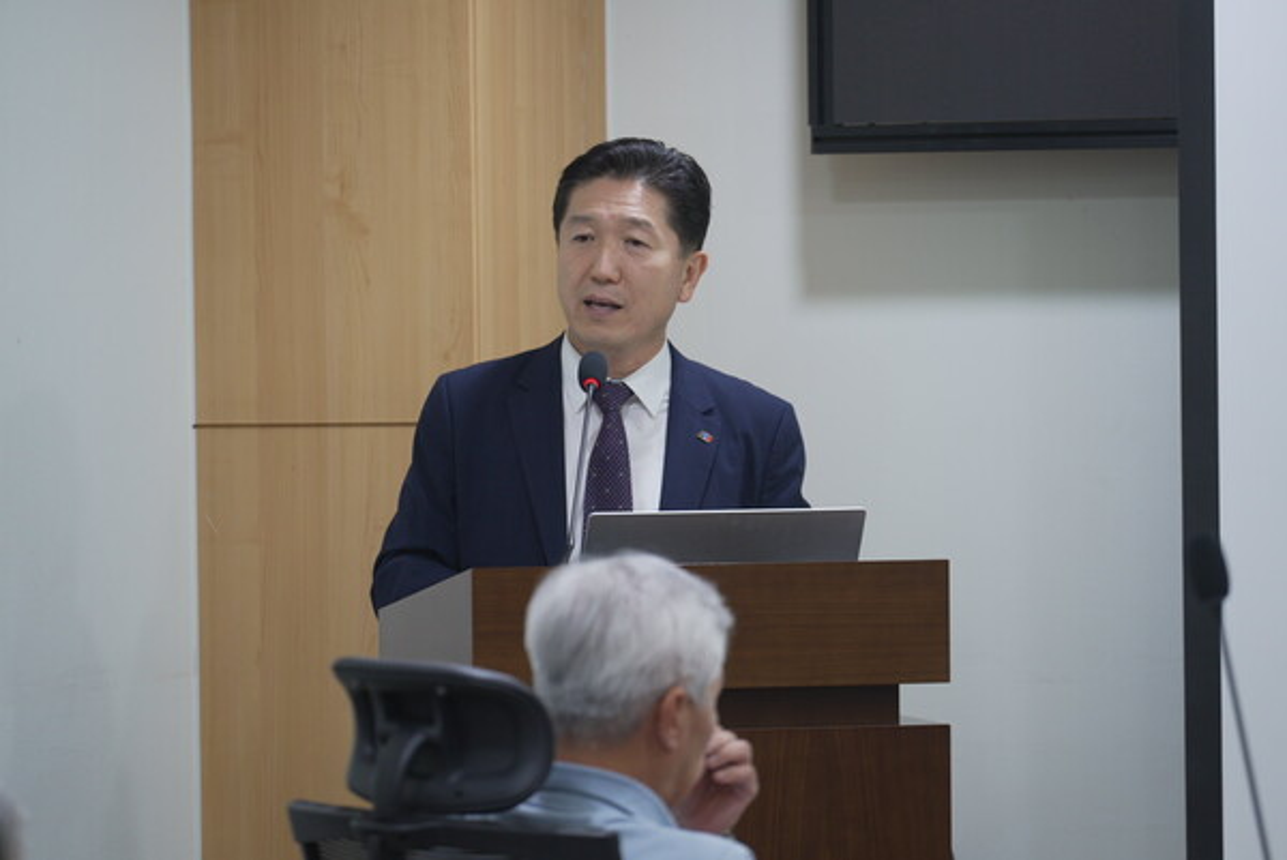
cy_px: 430
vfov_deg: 6.9
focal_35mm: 200
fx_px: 7155
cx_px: 644
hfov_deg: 10.3
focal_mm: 200
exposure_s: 1/60
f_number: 4.5
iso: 500
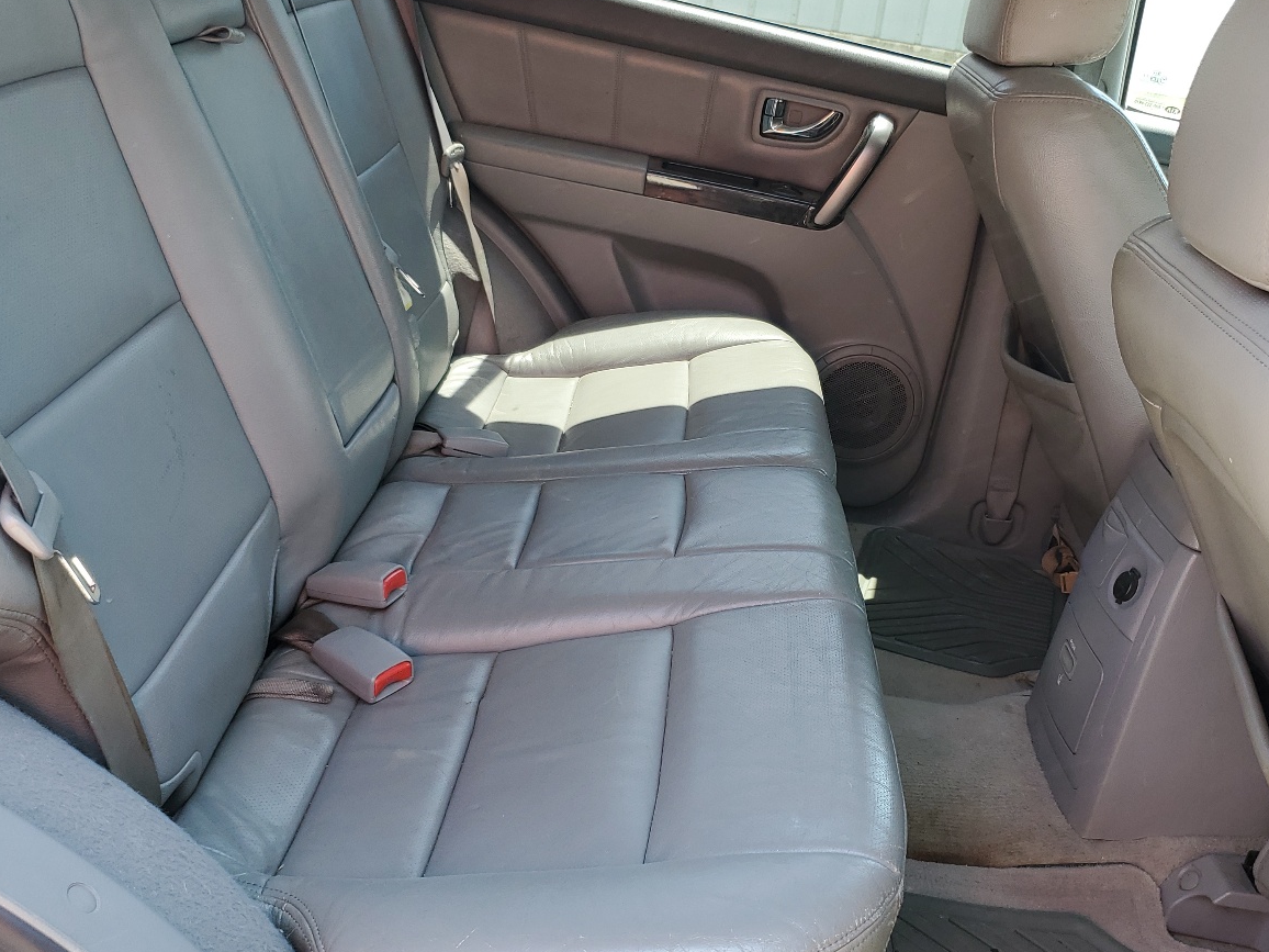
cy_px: 537
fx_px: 1320
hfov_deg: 51.2
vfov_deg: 39.6
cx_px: 717
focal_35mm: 36
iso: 50
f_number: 1.5
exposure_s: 1/208
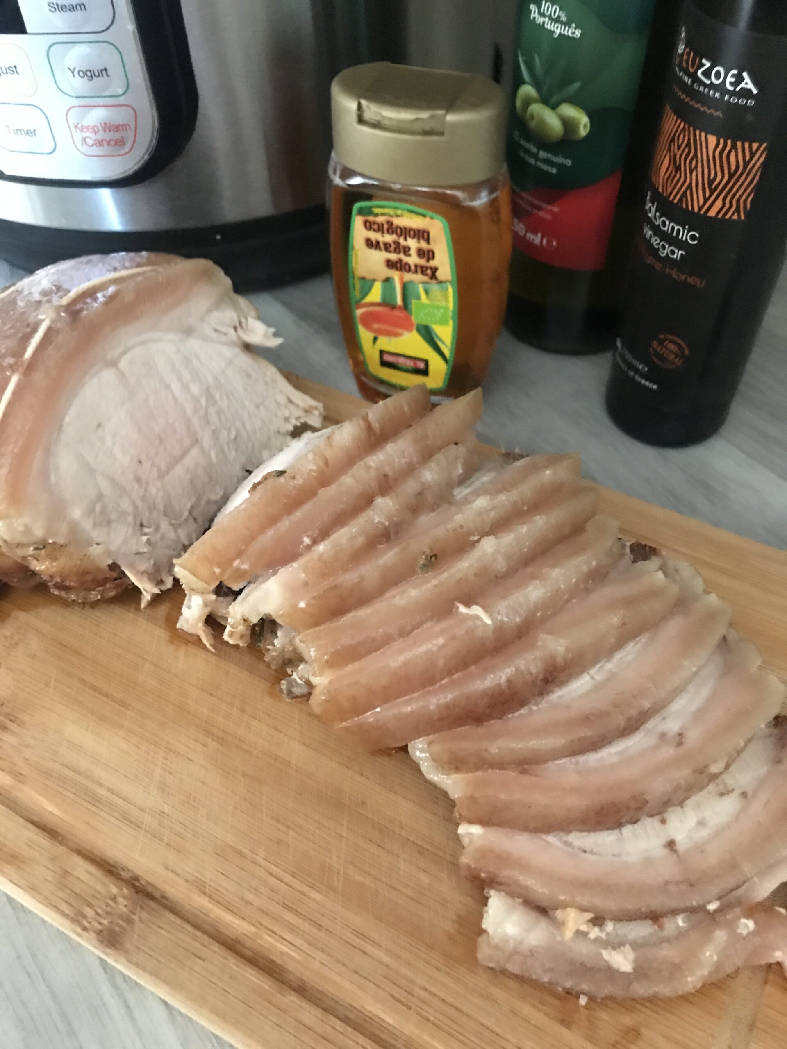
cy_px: 524
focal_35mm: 28
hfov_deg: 49.7
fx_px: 849
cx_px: 394
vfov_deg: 63.4
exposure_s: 1/5
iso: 100
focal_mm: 3.99
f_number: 1.8
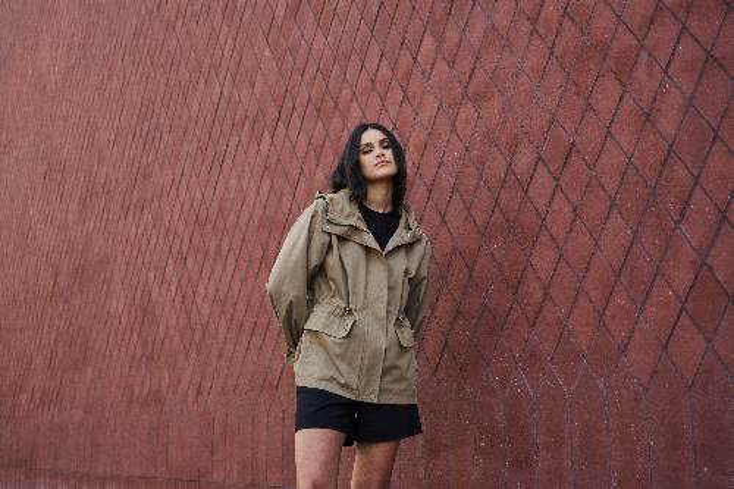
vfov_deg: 31.9
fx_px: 856
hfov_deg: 46.4
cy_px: 244
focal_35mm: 42
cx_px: 367
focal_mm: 42
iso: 160
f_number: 4.5
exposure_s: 1/160
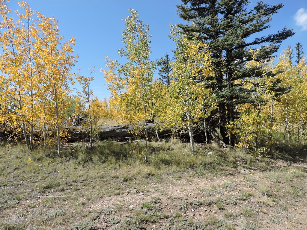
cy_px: 115
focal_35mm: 24
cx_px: 154
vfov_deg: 56.8
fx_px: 213
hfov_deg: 71.6
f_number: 3
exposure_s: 1/1000
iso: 100
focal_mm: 4.3
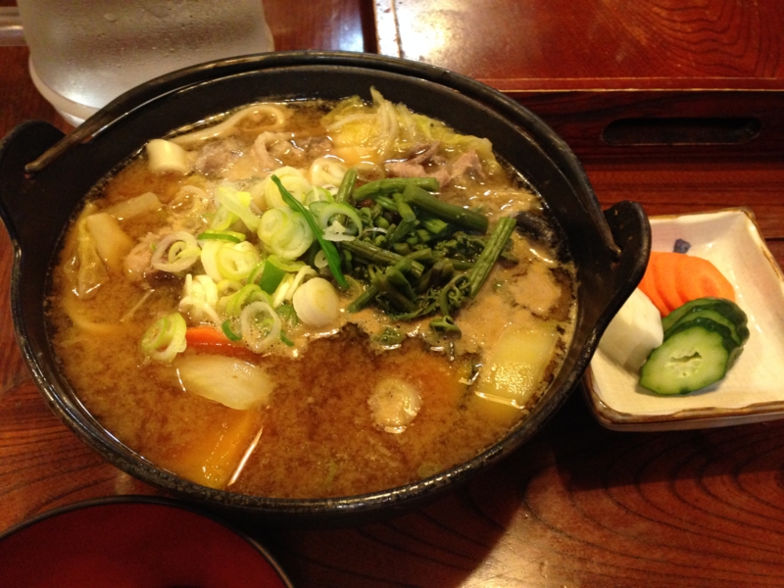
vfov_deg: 42.9
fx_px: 747
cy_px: 294
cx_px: 392
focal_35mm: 33
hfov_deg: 55.4
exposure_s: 1/20
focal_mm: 4.12
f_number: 2.4
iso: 400
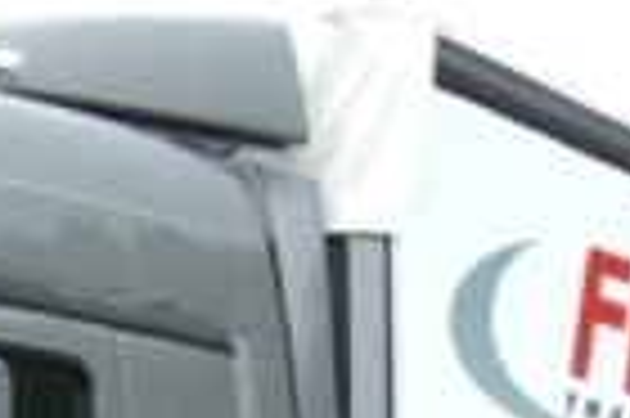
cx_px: 187
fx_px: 2604
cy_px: 780
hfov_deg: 13.8
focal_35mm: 149
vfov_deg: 8.8
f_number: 2.7
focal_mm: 6.2
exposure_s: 1/200
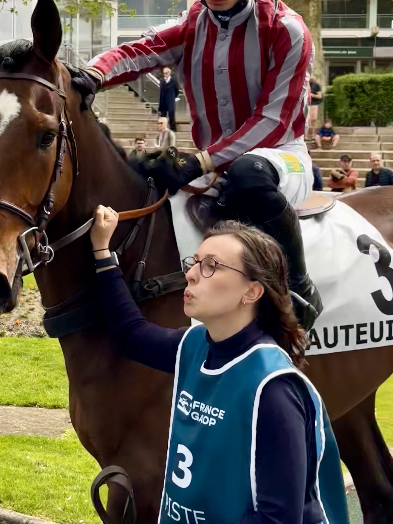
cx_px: 110
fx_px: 1090
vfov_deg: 26.7
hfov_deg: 20.3
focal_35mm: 72
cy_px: 139
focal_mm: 6.86
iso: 64
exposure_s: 1/980
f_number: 1.78
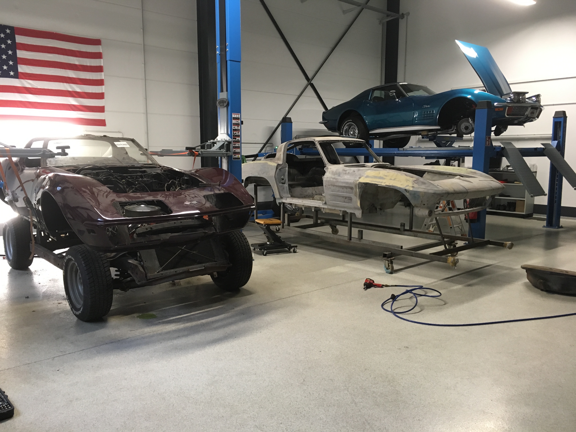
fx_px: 483
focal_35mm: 29
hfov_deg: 61.7
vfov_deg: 48.2
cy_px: 216
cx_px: 288
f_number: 2.2
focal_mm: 4.15
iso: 160
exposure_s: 1/33
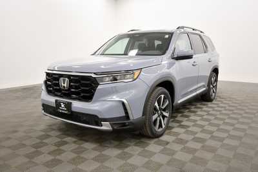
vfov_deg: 47.9
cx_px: 129
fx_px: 193
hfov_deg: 67.4
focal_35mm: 27
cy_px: 86
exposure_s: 1/125
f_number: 5.3
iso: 1100
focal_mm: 18
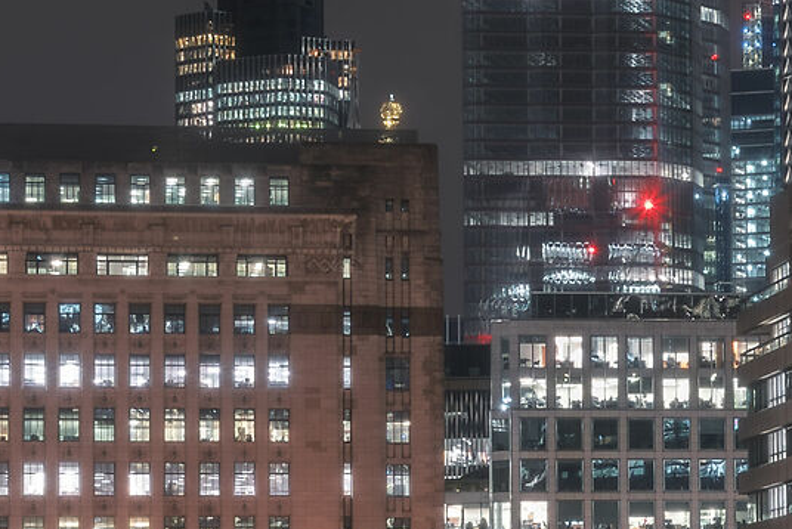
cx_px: 728
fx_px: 3742
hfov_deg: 12.0
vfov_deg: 8.1
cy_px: 387
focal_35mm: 170
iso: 100
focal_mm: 38
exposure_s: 30
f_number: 8
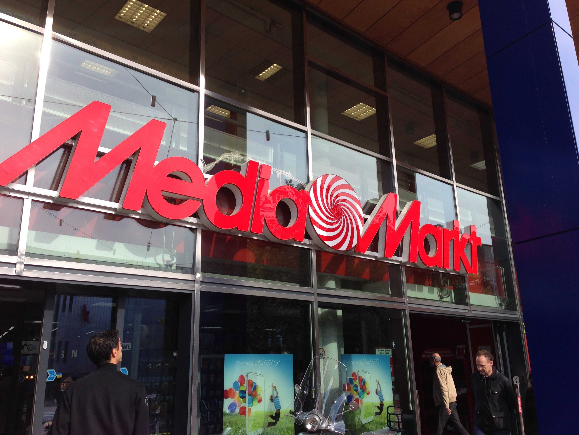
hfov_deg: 55.4
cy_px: 218
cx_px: 290
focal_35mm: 33
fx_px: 552
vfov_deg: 42.9
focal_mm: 4.12
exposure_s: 1/467
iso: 50
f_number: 2.4
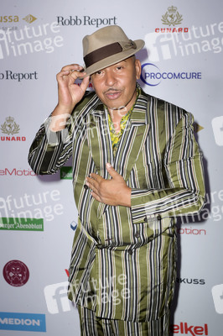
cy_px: 168
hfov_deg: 20.6
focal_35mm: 66
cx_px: 112
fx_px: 614
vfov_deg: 30.5
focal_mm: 66
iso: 400
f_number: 5.6
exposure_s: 1/250
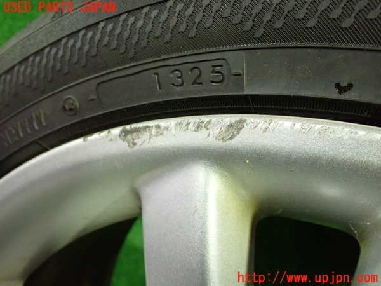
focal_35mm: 30
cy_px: 143
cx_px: 190
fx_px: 330
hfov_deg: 60.0
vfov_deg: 46.8
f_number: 2.3
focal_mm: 5.4
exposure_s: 1/30
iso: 800
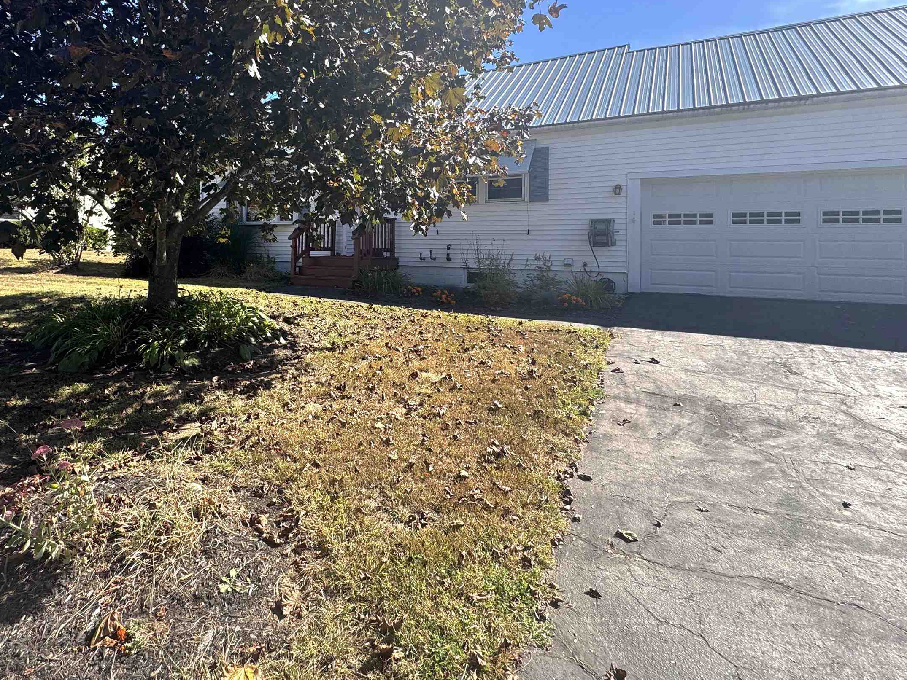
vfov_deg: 64.8
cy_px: 245
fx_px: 524
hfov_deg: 80.4
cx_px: 348
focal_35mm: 20
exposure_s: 1/569
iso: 40
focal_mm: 2.22
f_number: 2.2
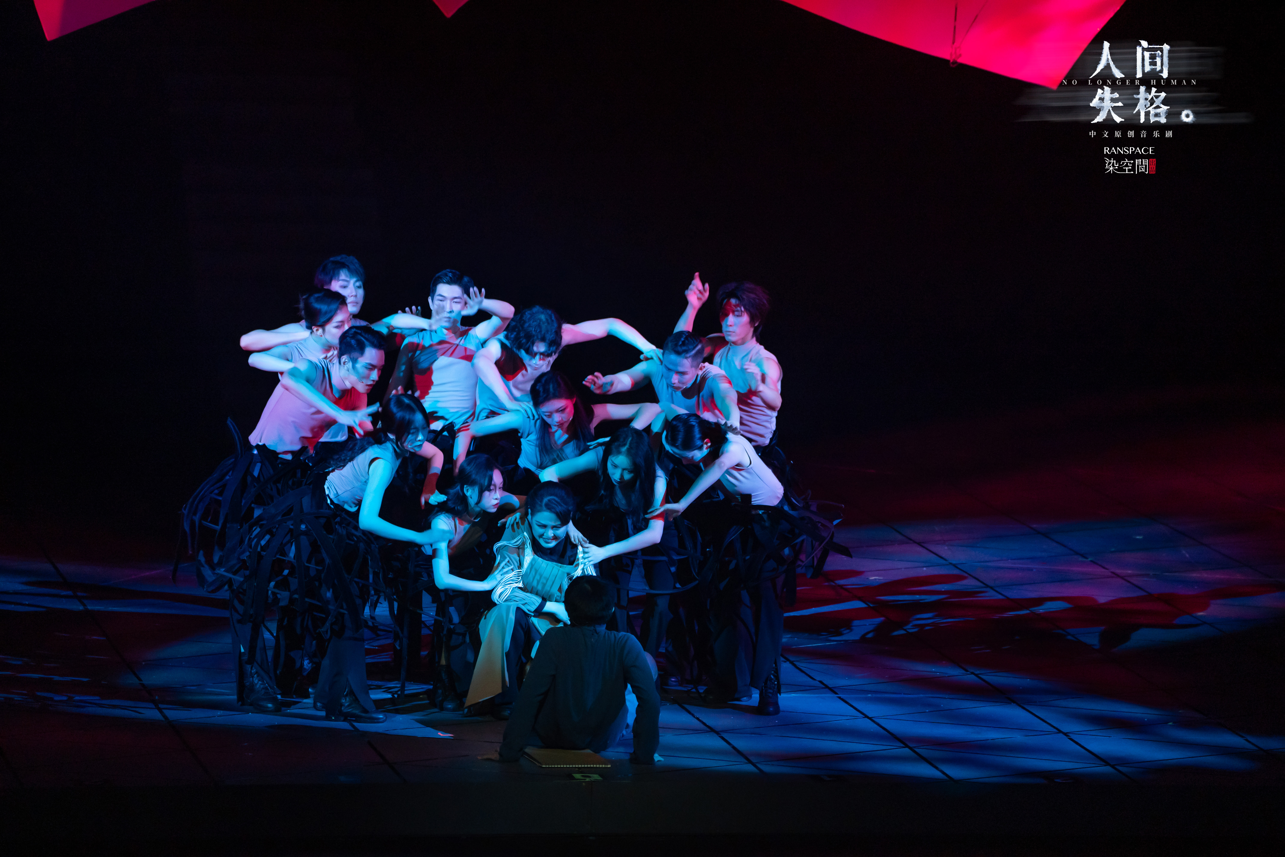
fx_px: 7067
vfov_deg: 6.9
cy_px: 428
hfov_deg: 10.4
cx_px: 642
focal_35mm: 198
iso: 2500
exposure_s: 1/40
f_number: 5.6
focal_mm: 198
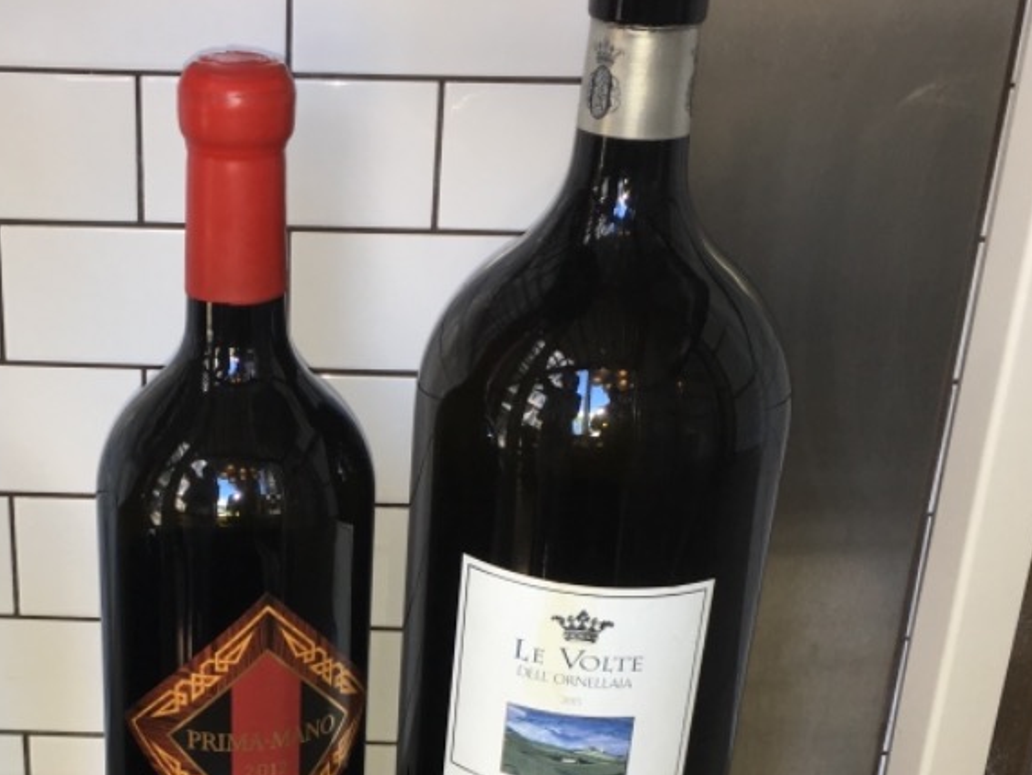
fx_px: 1819
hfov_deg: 31.2
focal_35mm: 61
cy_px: 663
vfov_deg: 23.5
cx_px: 284
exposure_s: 1/33
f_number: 2.2
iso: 32
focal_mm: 4.15
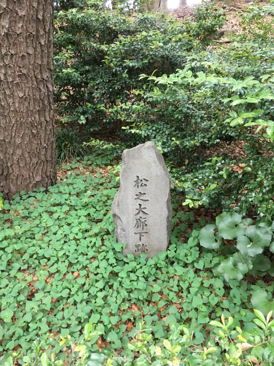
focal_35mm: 29
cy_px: 183
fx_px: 306
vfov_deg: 61.7
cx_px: 137
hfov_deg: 48.2
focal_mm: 4.15
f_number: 2.2
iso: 125
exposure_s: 1/30
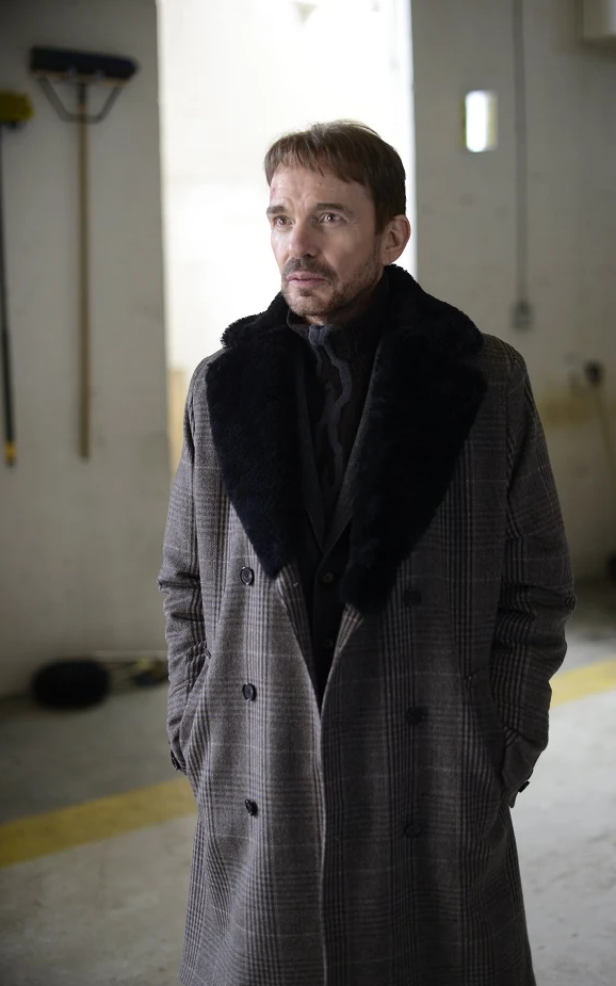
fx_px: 1397
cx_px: 321
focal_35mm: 52
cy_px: 493
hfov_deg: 24.9
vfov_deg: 38.9
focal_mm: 50
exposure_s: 1/160
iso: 1000
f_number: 2
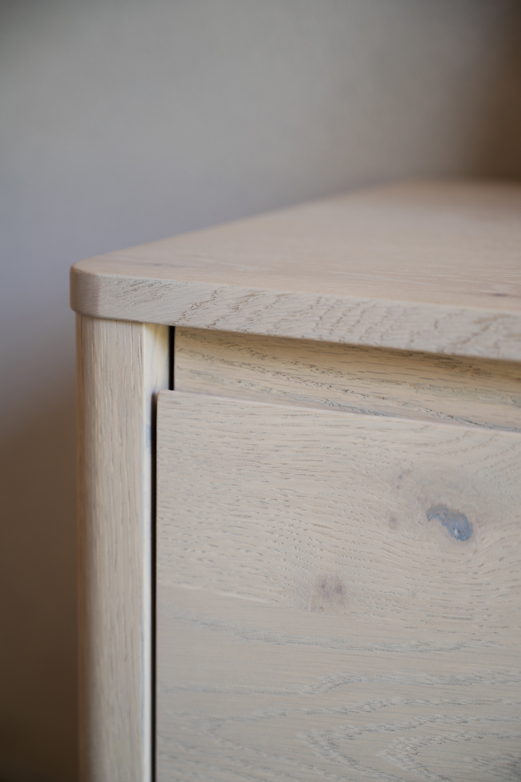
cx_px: 260
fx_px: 1519
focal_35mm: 70
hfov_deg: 19.5
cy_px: 391
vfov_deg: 28.8
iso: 100
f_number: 4
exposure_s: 1/20
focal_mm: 70
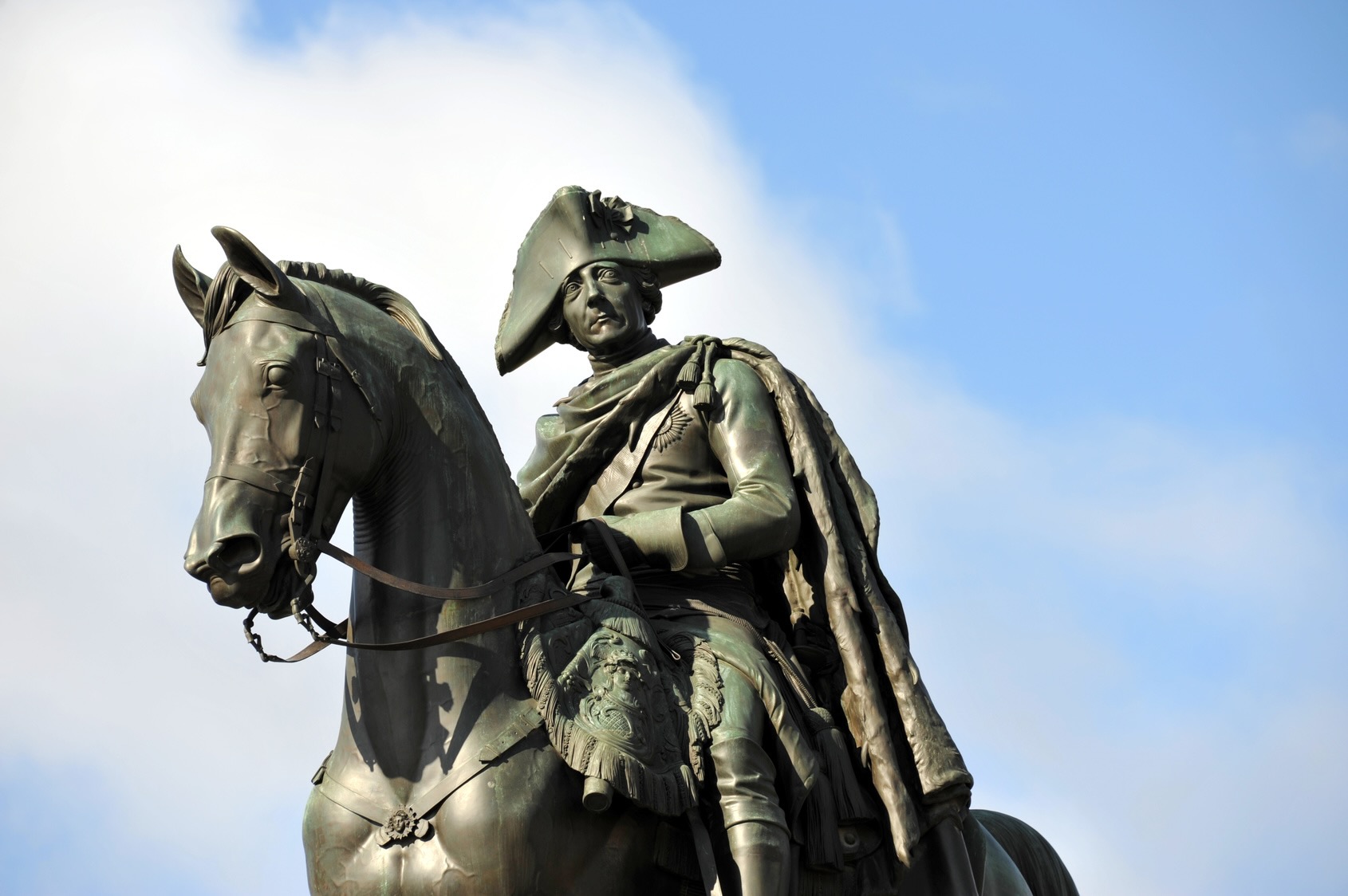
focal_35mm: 300
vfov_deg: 4.6
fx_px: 11224
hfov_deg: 6.9
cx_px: 674
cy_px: 448
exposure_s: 1/320
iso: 200
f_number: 9
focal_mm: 300
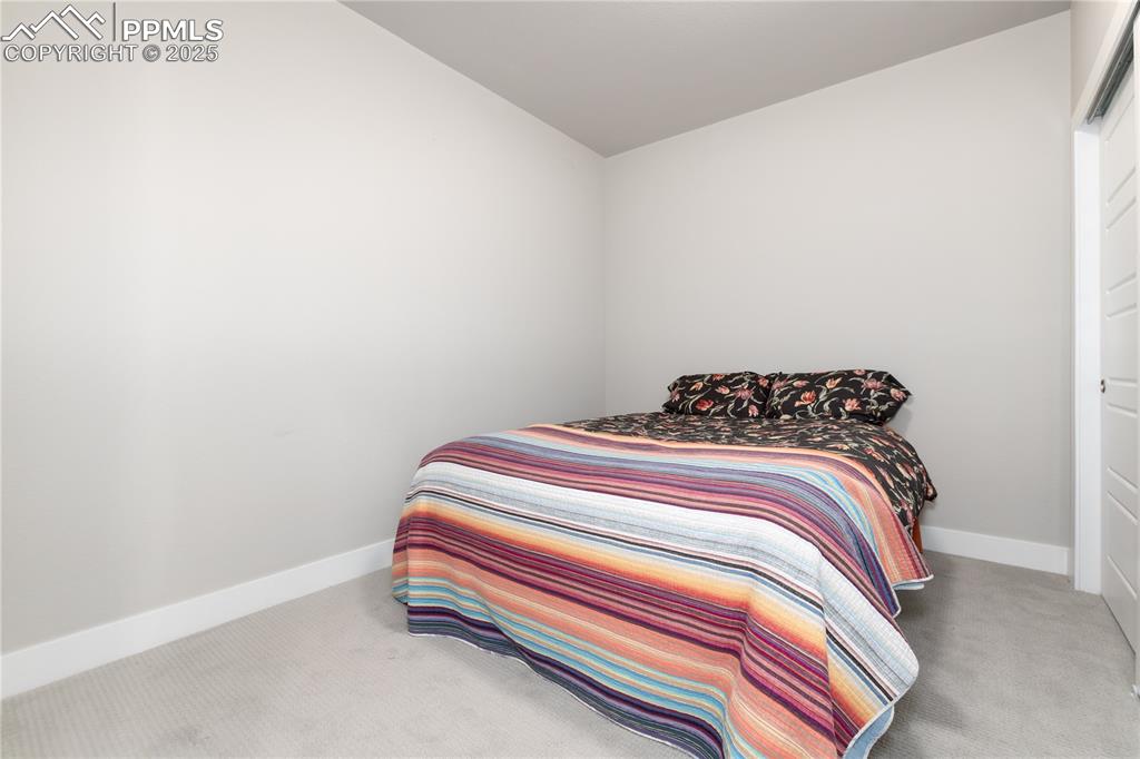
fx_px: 475
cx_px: 570
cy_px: 380
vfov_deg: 77.3
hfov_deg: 100.4
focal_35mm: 15
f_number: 7.1
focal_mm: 10
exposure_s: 1/2
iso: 640
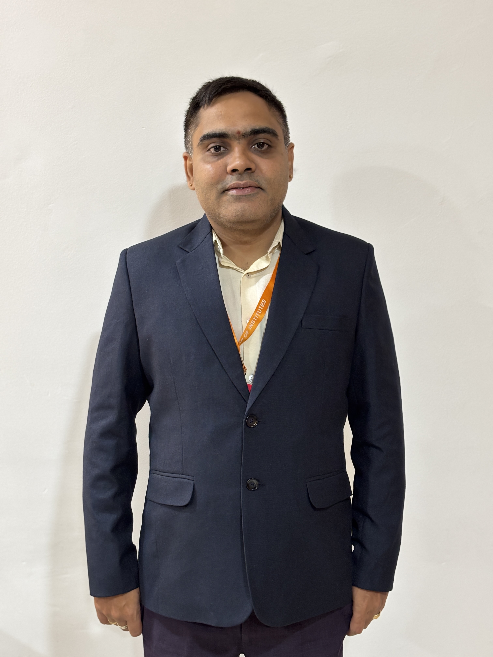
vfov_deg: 36.8
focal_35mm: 52
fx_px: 987
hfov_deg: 28.0
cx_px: 246
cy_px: 328
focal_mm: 5.96
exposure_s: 1/33
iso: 250
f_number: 1.6
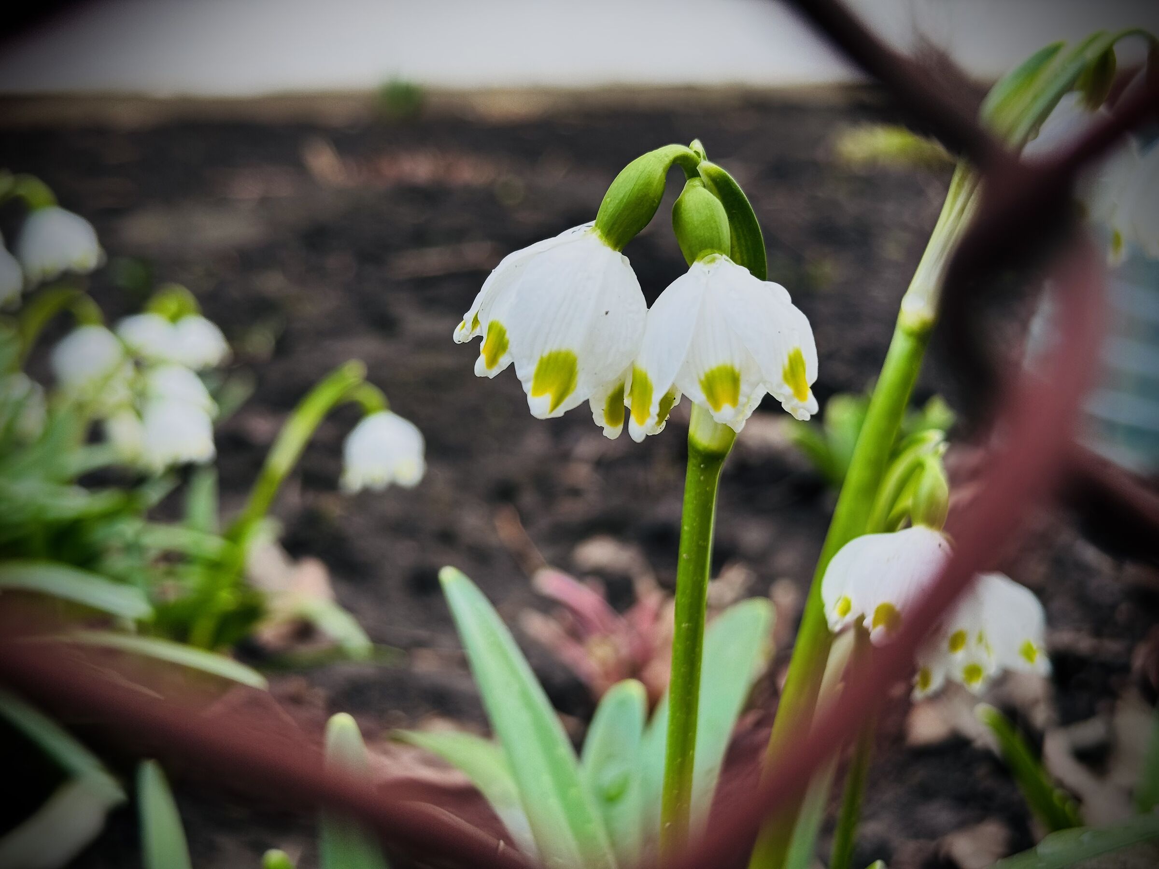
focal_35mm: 48
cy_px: 434
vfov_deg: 30.3
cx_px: 580
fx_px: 1607
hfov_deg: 39.7
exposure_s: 1/142
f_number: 1.78
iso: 50
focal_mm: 6.76
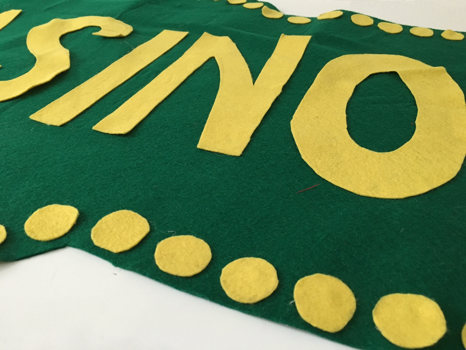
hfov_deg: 61.7
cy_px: 175
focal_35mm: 29
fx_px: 390
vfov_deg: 48.2
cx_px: 233
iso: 160
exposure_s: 1/33
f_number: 2.2
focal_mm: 4.15
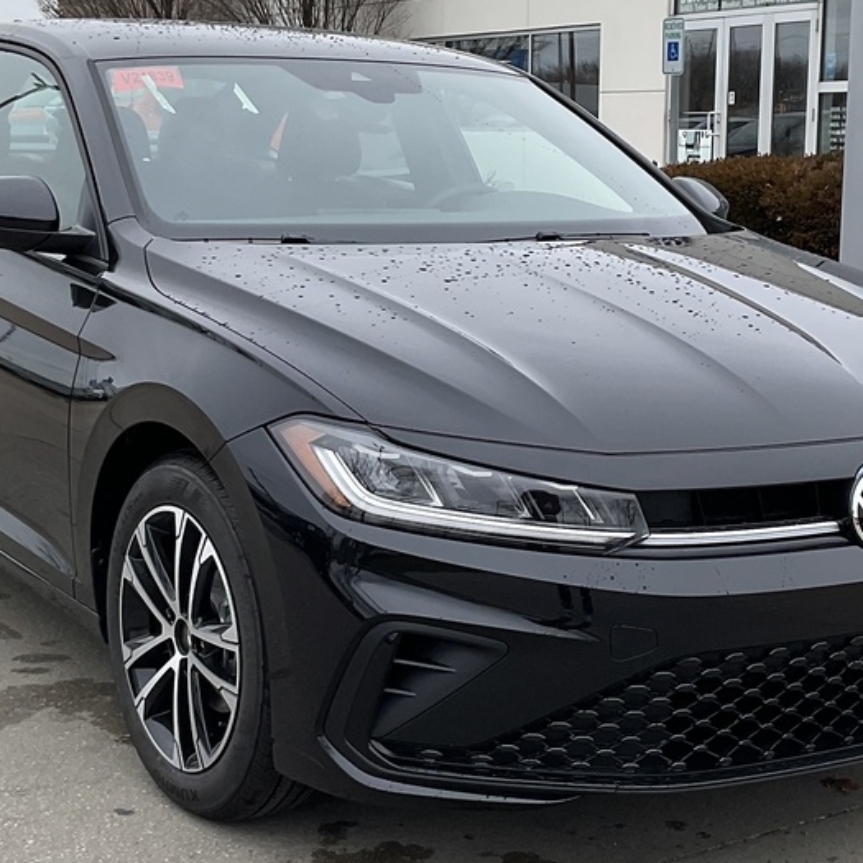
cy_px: 316
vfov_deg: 33.8
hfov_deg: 34.0
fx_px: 1410
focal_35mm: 50
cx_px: 496
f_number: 1.8
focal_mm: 3
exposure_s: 1/593
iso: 16
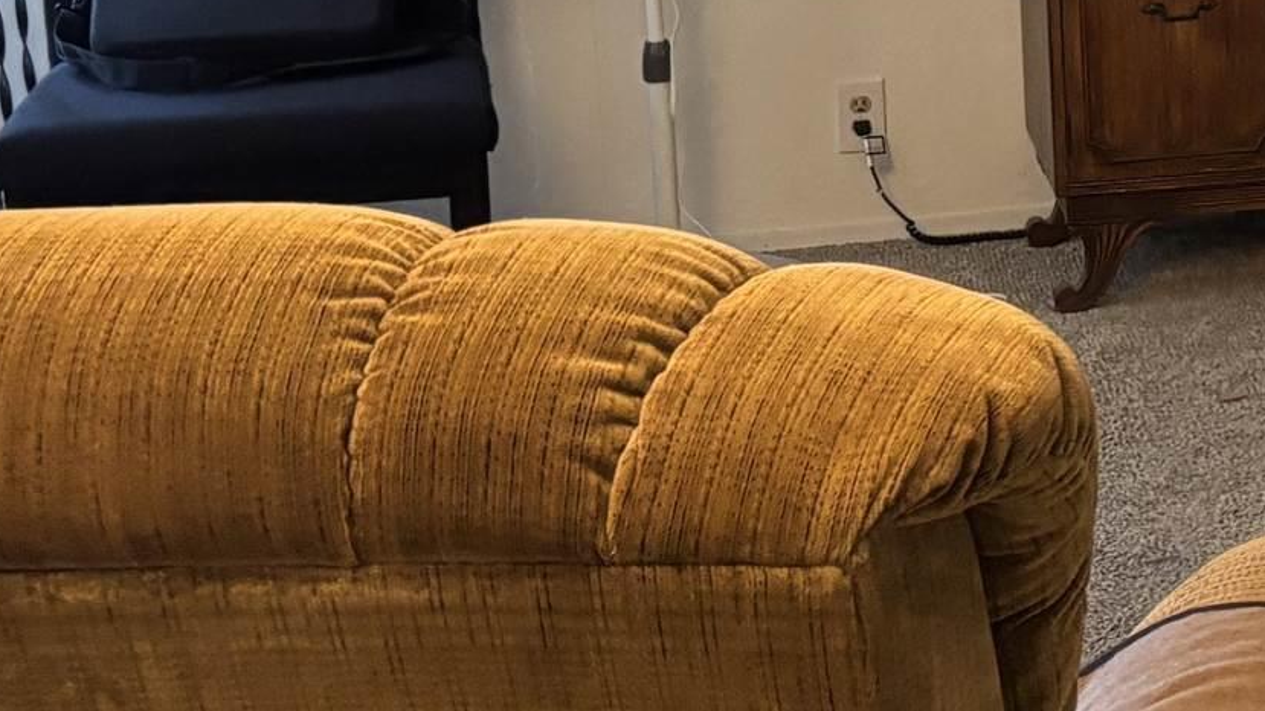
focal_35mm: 105
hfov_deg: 18.7
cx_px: 1712
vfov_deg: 11.3
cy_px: -142
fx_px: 3521
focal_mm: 5.96
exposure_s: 1/40
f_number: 1.6
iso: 400
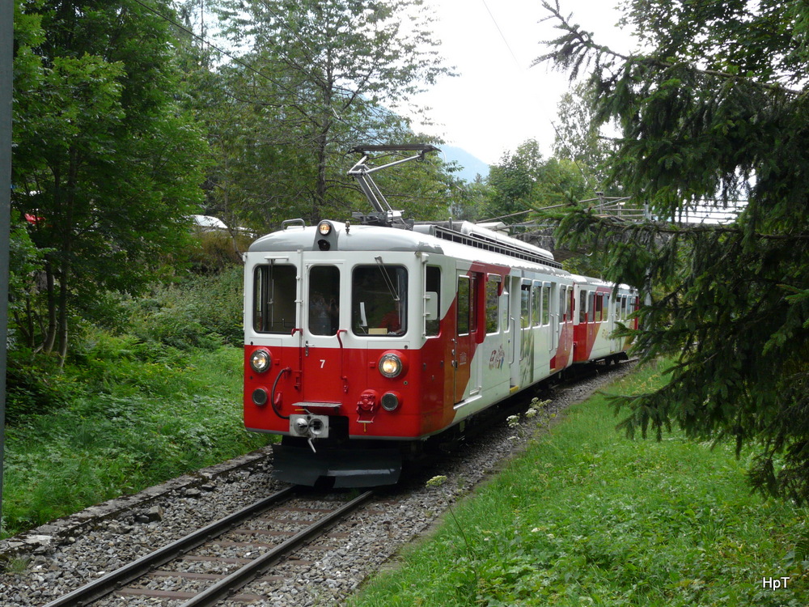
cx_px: 404
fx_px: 1005
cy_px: 304
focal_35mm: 43
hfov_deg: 43.9
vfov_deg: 33.6
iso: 125
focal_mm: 7
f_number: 3.2
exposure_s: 1/160
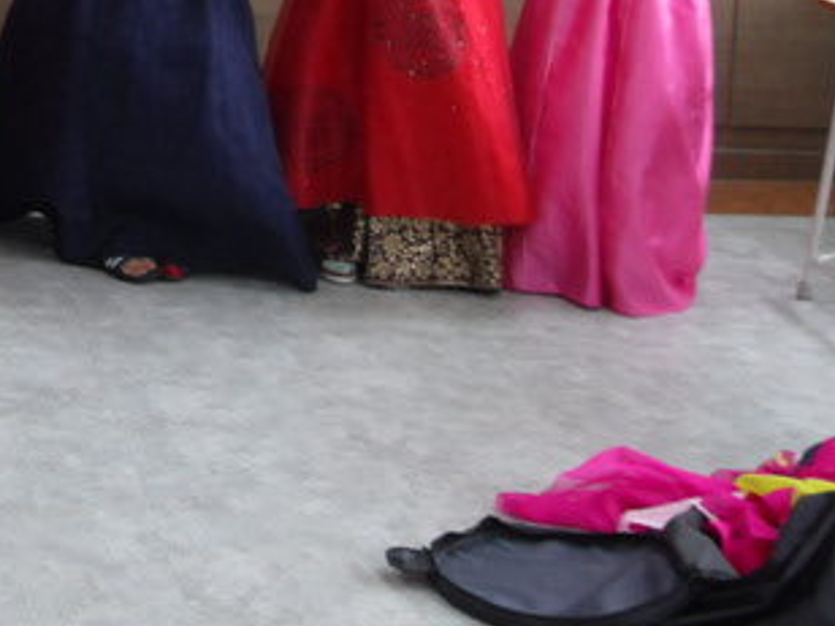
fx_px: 2195
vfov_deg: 15.6
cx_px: -70
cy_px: -144
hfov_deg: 20.6
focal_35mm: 91
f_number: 3.2
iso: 160
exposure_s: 1/45
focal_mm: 7.5
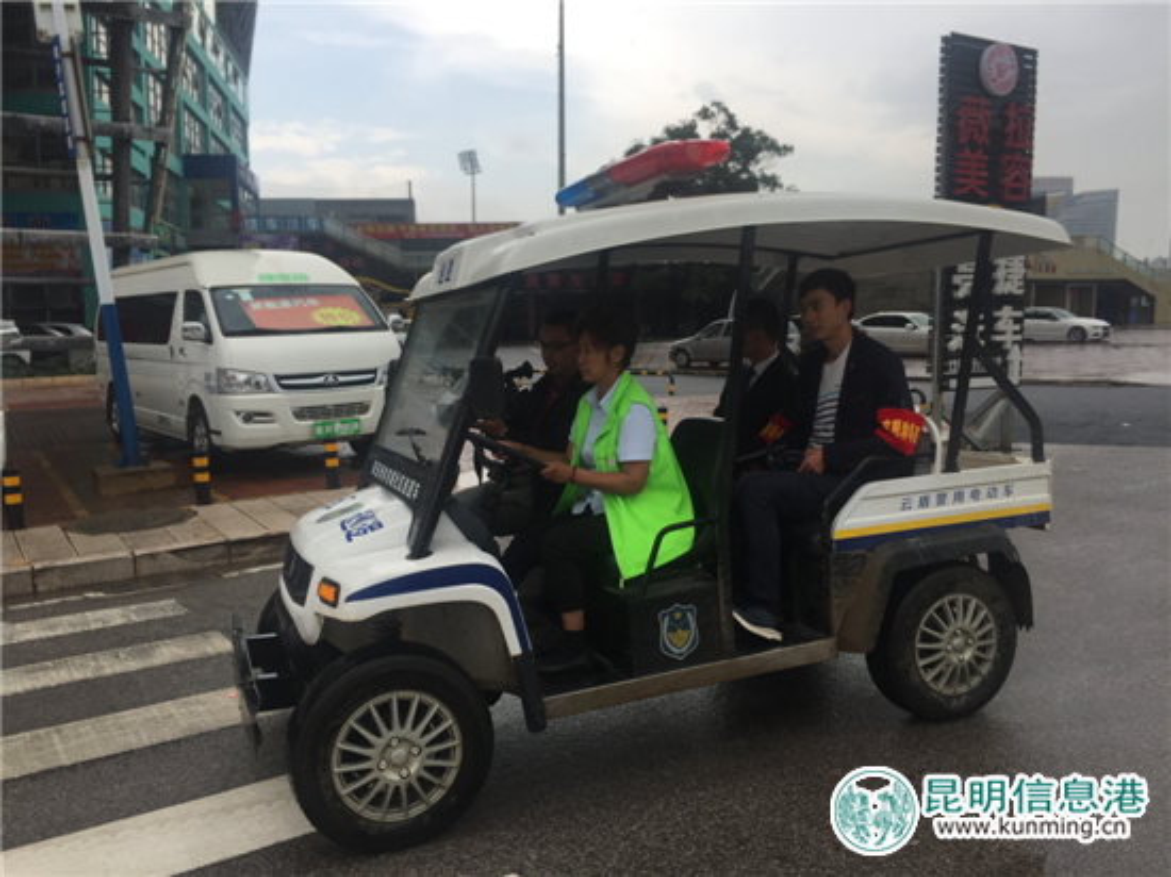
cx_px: 586
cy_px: 438
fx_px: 981
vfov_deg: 48.2
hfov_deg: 61.7
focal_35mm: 29
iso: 32
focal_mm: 4.15
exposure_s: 1/1099
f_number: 2.2
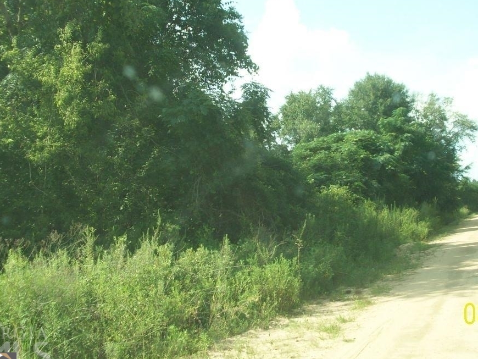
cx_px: 289
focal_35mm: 50
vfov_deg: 28.9
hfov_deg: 38.0
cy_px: 115
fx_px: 691
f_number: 2.8
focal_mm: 5.7
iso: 64
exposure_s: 1/324
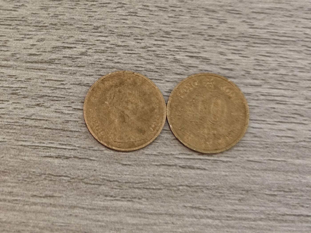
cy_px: 116
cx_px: 156
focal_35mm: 75
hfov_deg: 26.0
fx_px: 674
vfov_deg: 19.6
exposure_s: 1/50
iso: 500
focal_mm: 8.7
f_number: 1.9
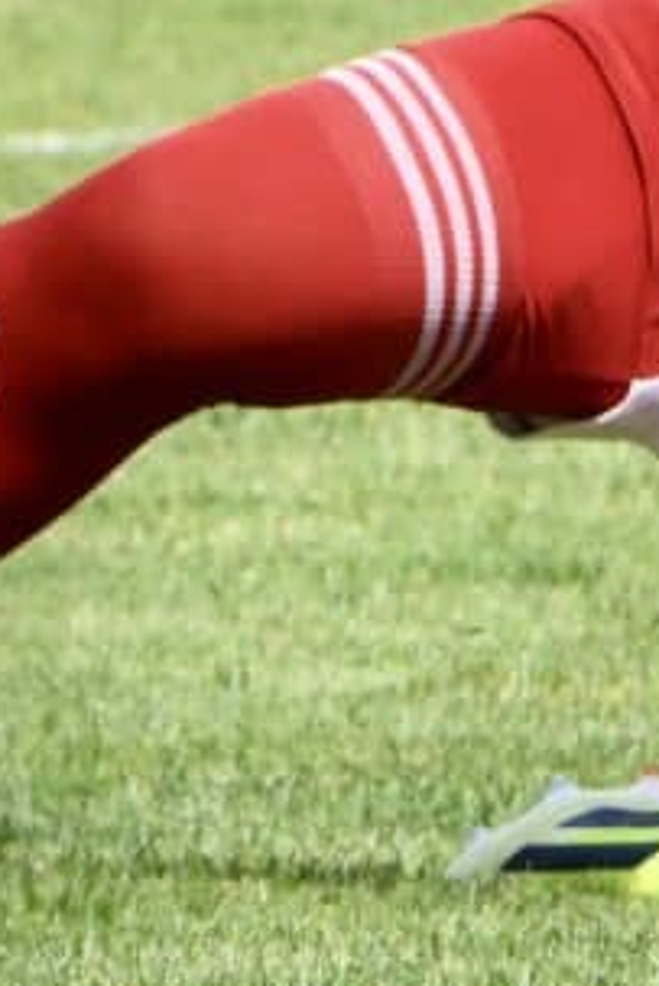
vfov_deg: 1.2
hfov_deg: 0.8
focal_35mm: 1749
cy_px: -800
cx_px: -1162
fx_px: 47966
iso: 2500
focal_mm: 260
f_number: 14
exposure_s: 1/1600
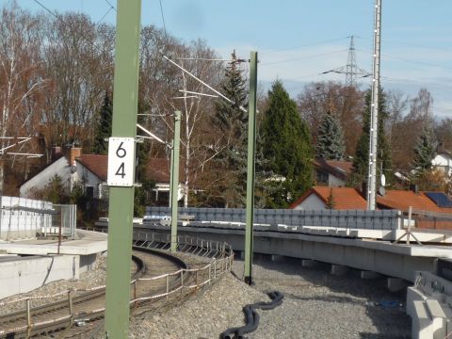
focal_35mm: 173
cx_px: 226
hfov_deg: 11.4
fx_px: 2259
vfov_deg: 8.6
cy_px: 170
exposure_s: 1/500
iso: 100
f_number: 5.7
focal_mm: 17.5
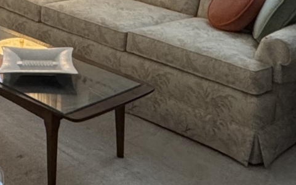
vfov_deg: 15.5
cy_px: -75
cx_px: -15
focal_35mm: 79
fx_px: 638
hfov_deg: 24.7
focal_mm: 2.22
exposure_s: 1/60
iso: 320
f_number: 2.2
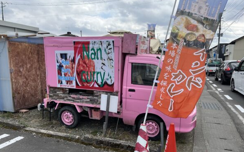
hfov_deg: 66.5
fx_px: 186
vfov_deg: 44.4
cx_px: 122
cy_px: 87
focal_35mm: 28
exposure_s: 1/2062
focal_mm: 5.1
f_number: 1.6
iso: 50
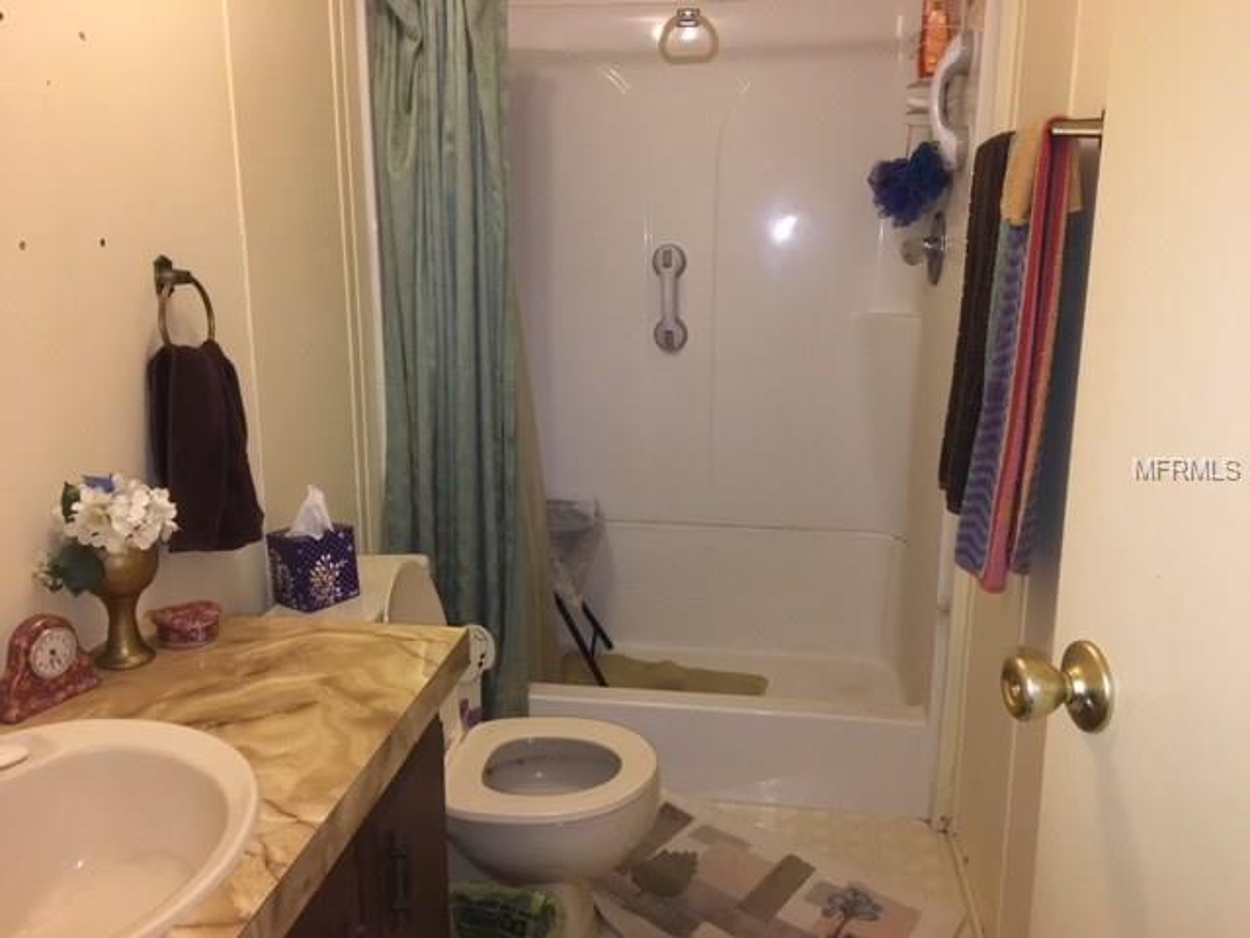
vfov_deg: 48.2
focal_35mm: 29
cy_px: 469
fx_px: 1047
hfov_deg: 61.7
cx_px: 625
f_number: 2.2
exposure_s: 1/30
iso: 100
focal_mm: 4.15
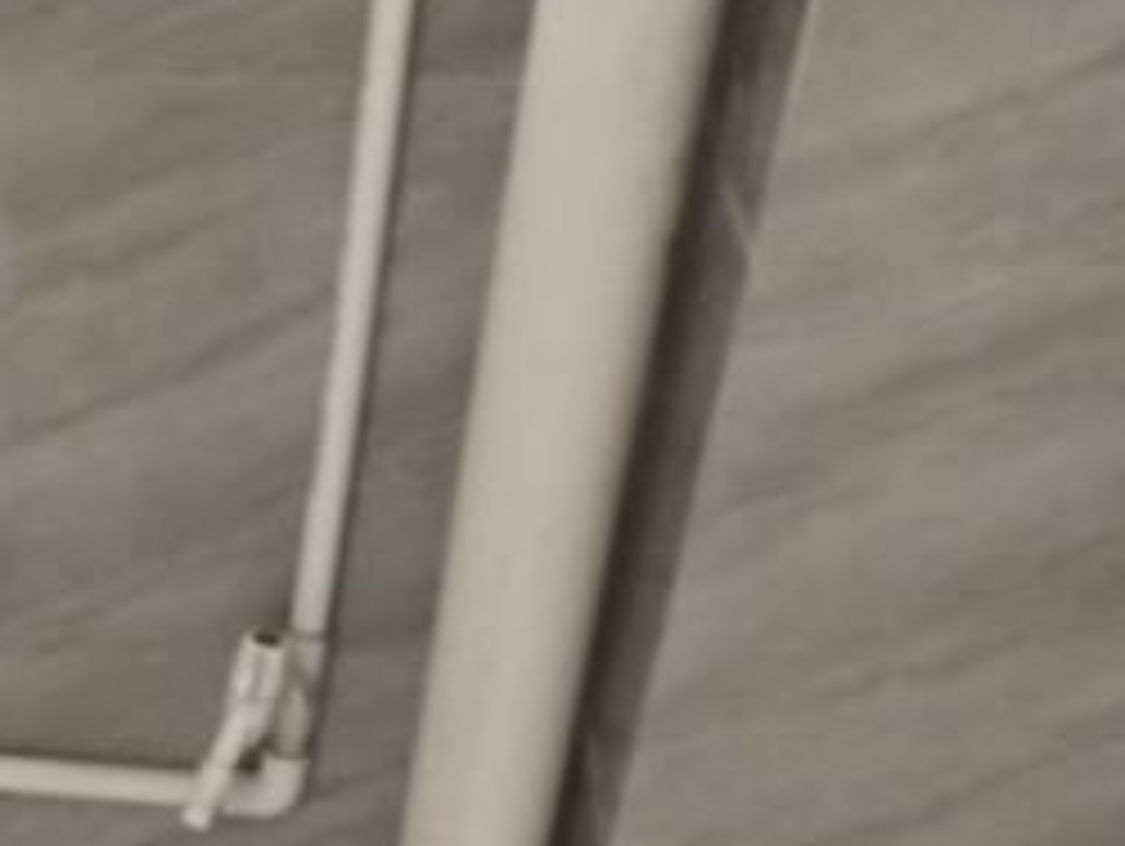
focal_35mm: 96
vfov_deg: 14.3
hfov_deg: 19.1
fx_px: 3123
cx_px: -266
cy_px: 1292
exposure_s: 1/33.3
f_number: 1.8
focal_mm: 3.95
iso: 760
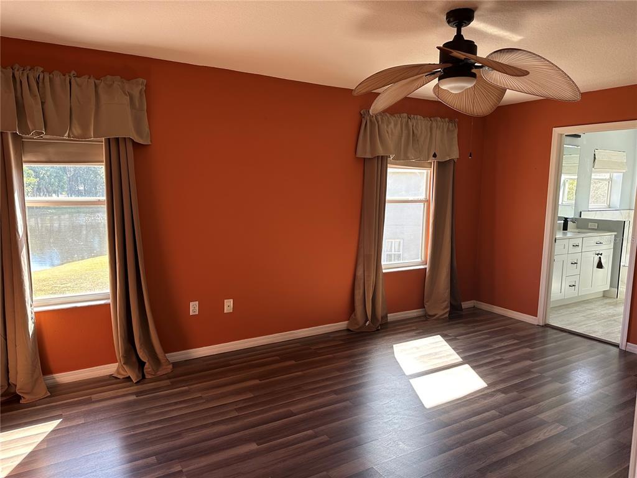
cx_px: 318
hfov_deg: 71.6
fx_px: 442
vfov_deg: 56.8
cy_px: 239
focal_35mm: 24
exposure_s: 1/145
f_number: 1.78
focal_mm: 6.86
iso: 100
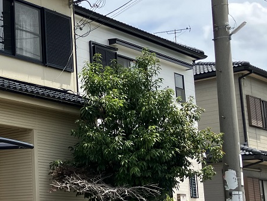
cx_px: -71
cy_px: 133
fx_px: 587
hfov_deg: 23.1
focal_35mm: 76
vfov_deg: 19.3
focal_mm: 3.99
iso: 32
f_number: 1.8
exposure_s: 1/2208
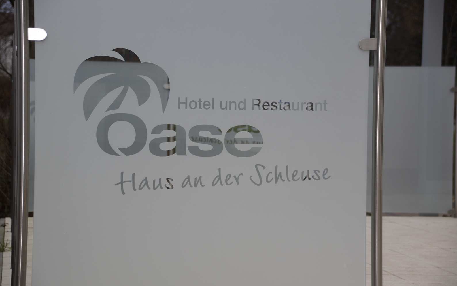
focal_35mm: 116
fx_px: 1439
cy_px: 143
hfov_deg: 18.0
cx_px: 230
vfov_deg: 11.3
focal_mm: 75
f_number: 5.6
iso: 125
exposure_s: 1/125
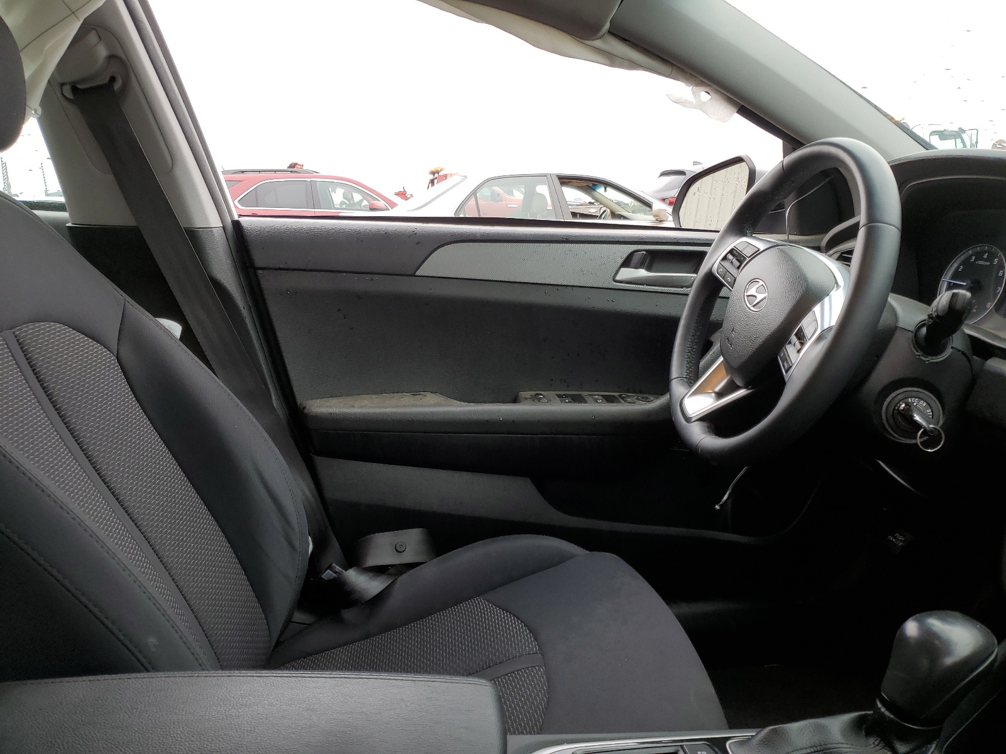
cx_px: 503
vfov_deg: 53.1
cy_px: 377
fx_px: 756
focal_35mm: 26
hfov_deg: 67.3
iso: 50
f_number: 1.5
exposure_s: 1/256
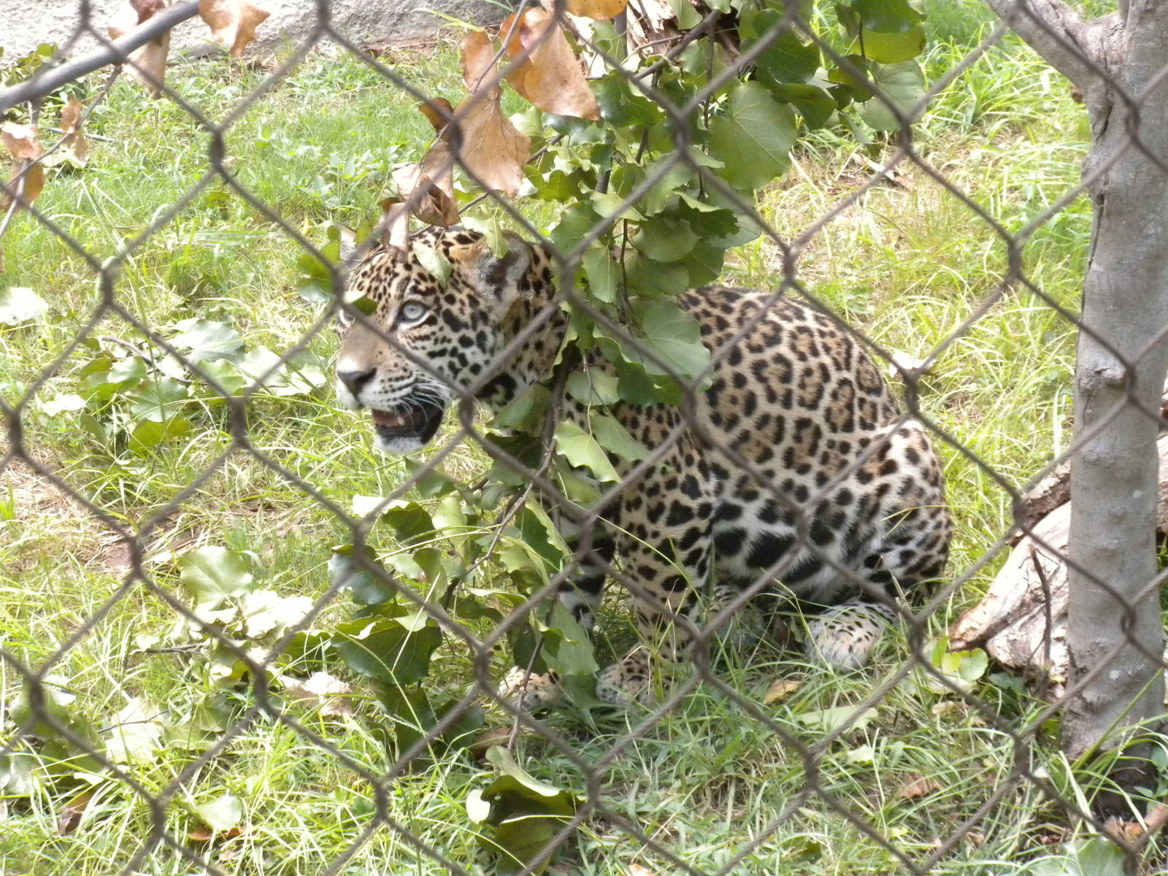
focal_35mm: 119
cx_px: 584
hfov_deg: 16.6
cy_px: 438
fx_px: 4015
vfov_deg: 12.5
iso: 400
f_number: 5.1
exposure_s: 1/193
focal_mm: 21
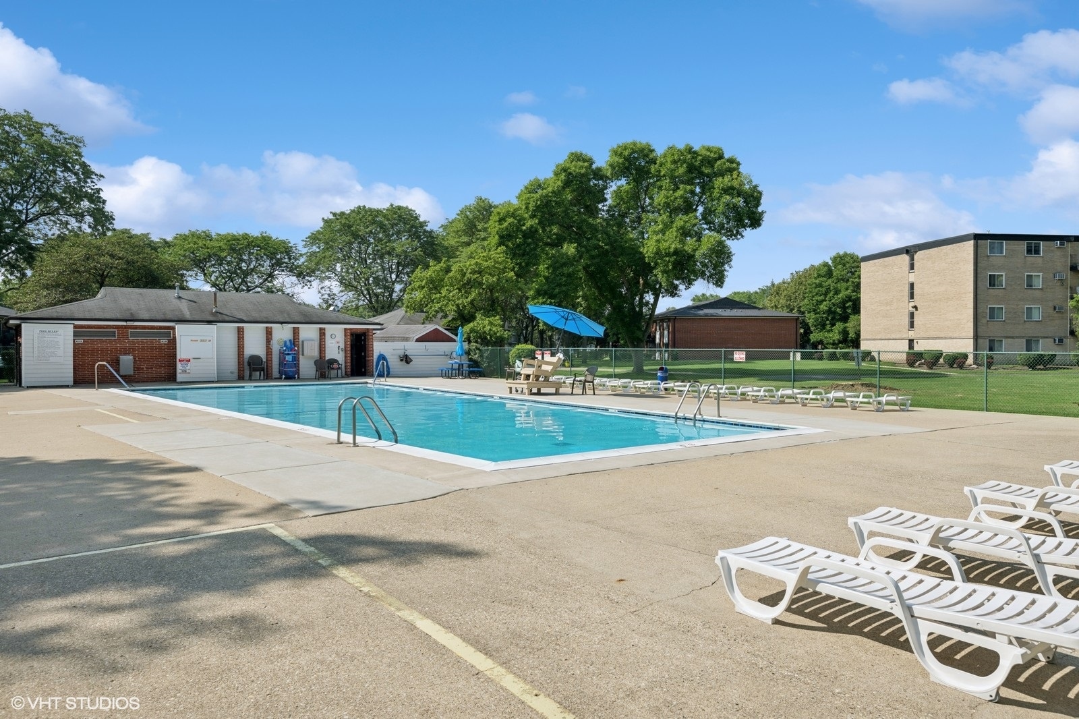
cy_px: 360
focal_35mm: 24
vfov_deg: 53.1
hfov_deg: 73.8
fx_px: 719
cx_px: 540
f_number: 9
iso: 200
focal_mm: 24
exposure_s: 1/1000
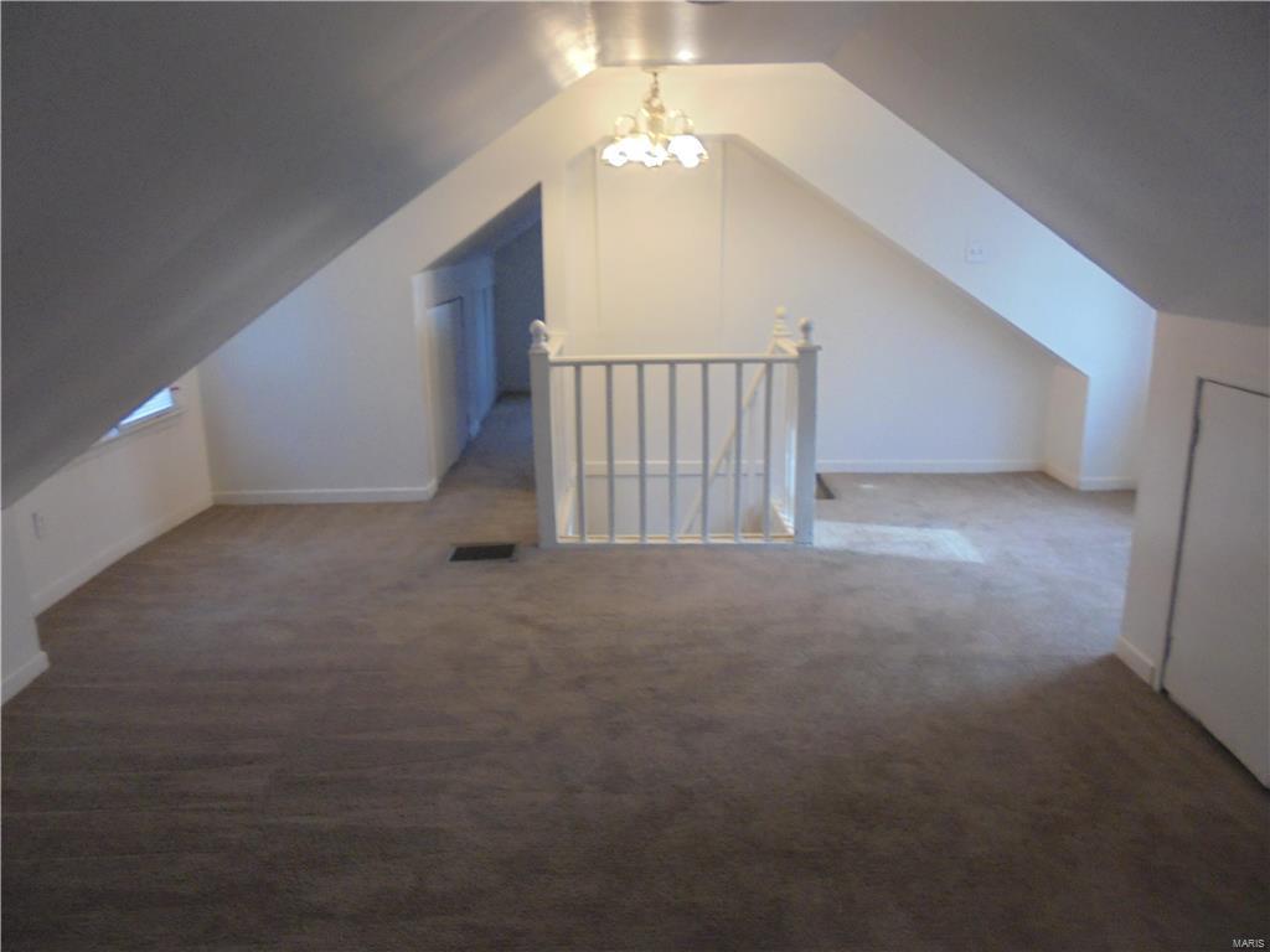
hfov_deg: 67.3
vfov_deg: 53.1
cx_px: 635
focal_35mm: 26
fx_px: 954
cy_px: 476
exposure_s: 1/30
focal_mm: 4.6
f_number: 3.5
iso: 250
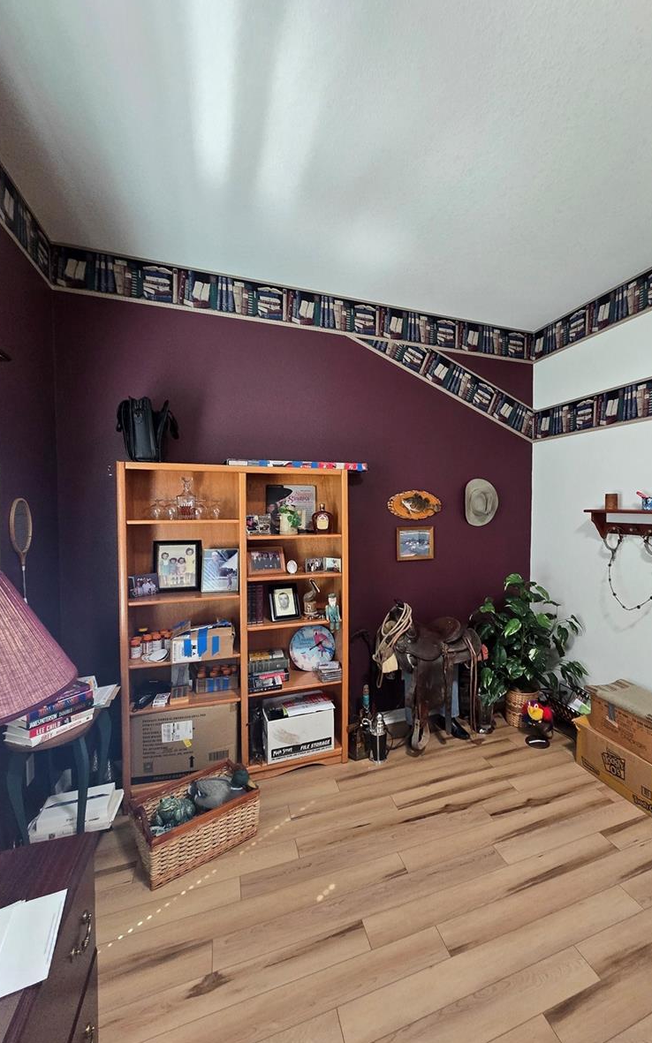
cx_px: 384
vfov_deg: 105.3
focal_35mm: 14
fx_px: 398
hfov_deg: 77.9
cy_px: 523
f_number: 2.2
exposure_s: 1/60
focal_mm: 2.2
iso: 250
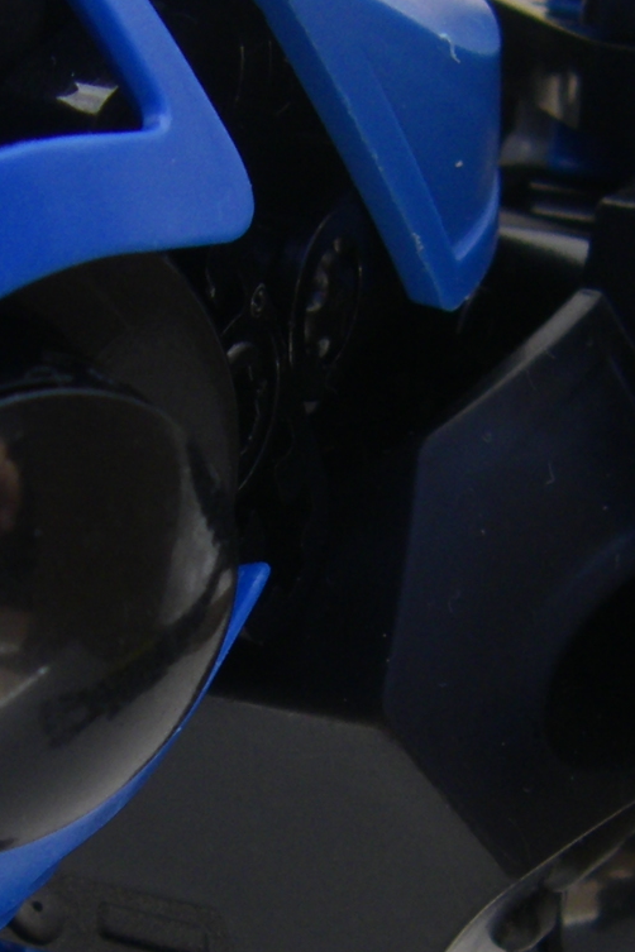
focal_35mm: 136
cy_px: 622
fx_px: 3598
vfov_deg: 15.1
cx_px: 245
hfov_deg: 10.1
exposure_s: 1/250
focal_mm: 6.3
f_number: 3.5
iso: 64
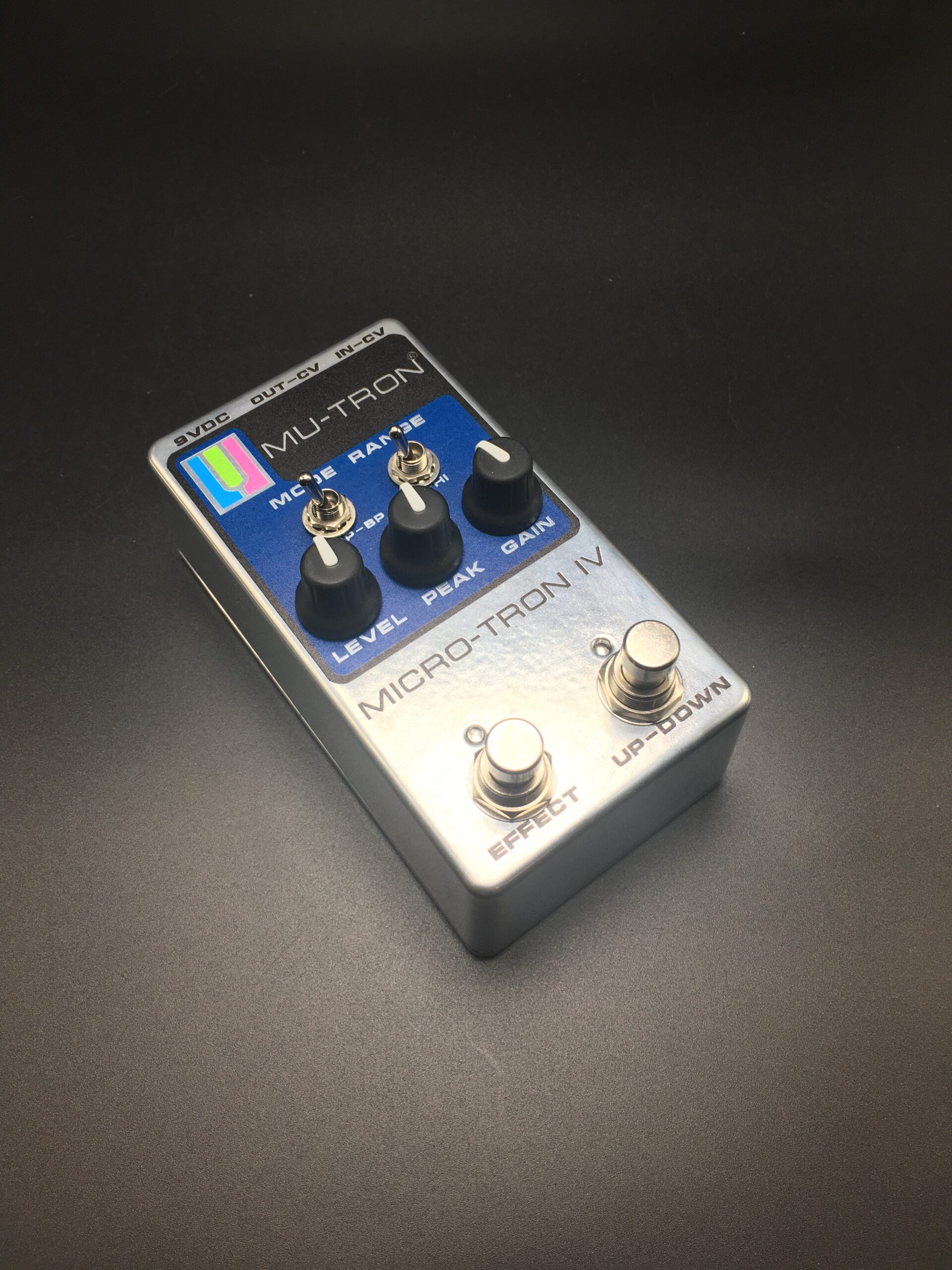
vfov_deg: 61.7
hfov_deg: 48.2
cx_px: 476
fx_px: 1063
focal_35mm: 29
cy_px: 635
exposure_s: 1/120
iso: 25
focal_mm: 4.15
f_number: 2.2
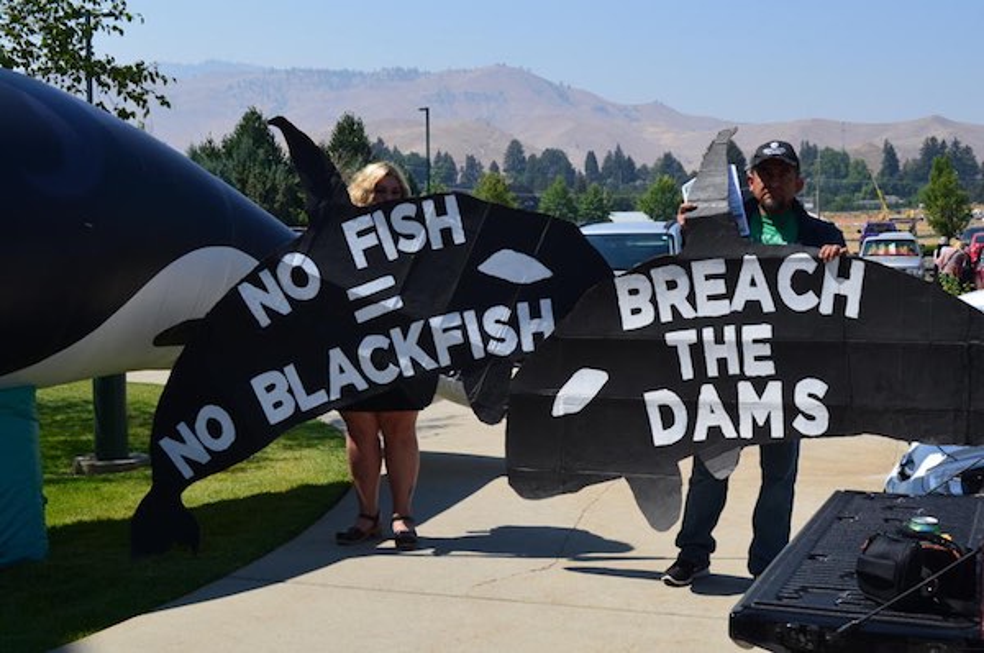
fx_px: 1392
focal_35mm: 51
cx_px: 492
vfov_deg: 26.4
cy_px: 326
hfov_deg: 38.9
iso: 110
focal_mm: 34
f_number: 11
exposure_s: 1/125
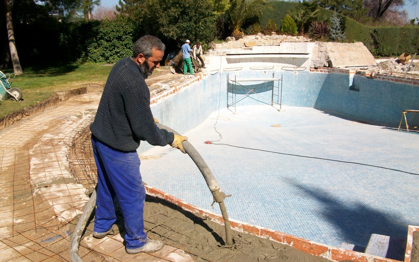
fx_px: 388
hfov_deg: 56.7
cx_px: 210
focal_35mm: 34
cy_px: 123
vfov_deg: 37.3
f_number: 5.5
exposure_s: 1/400
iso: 64
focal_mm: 5.7
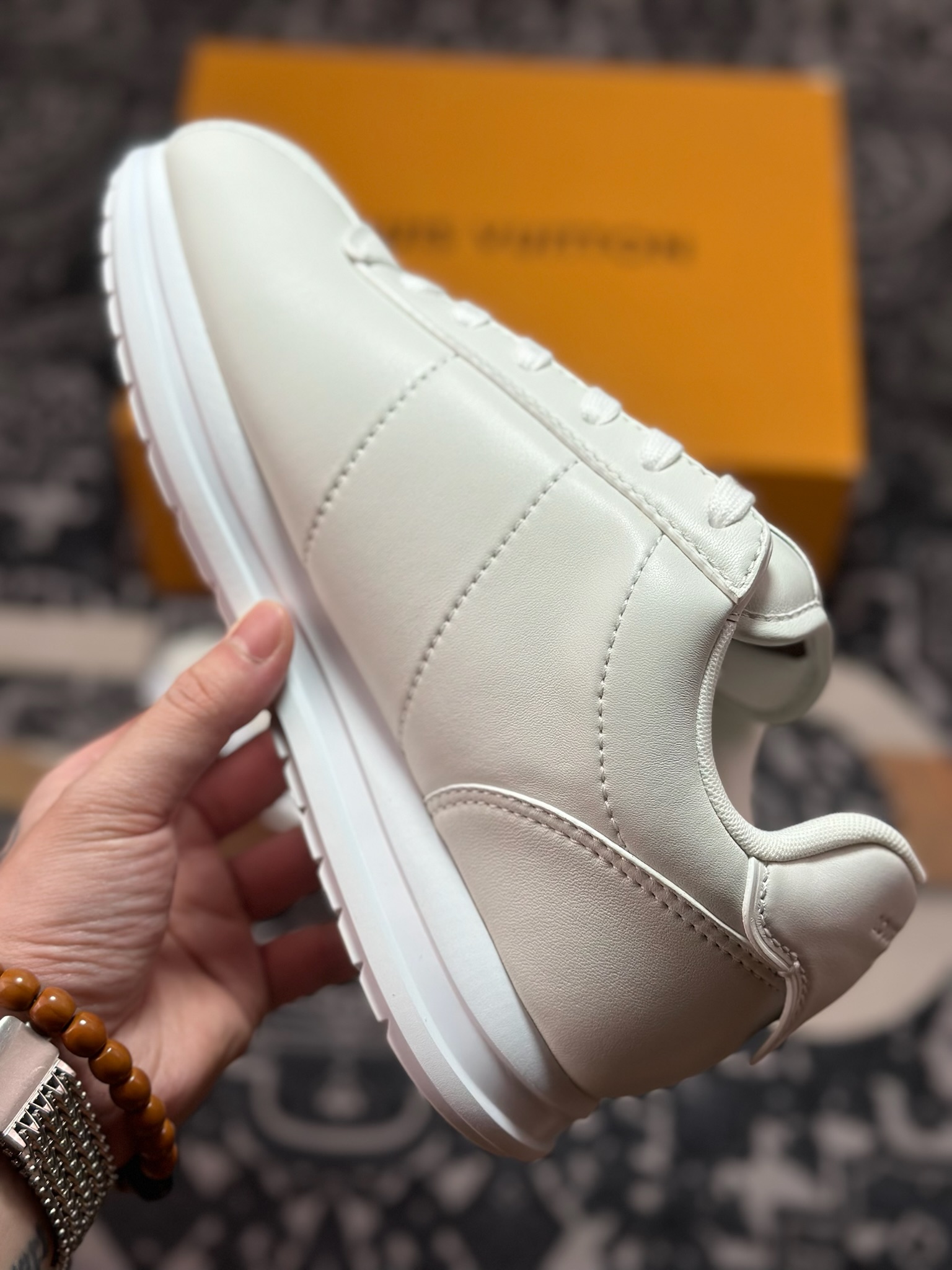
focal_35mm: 48
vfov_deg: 39.7
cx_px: 476
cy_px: 635
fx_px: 1760
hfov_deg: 30.3
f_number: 1.78
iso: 80
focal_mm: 6.86
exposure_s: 1/1639
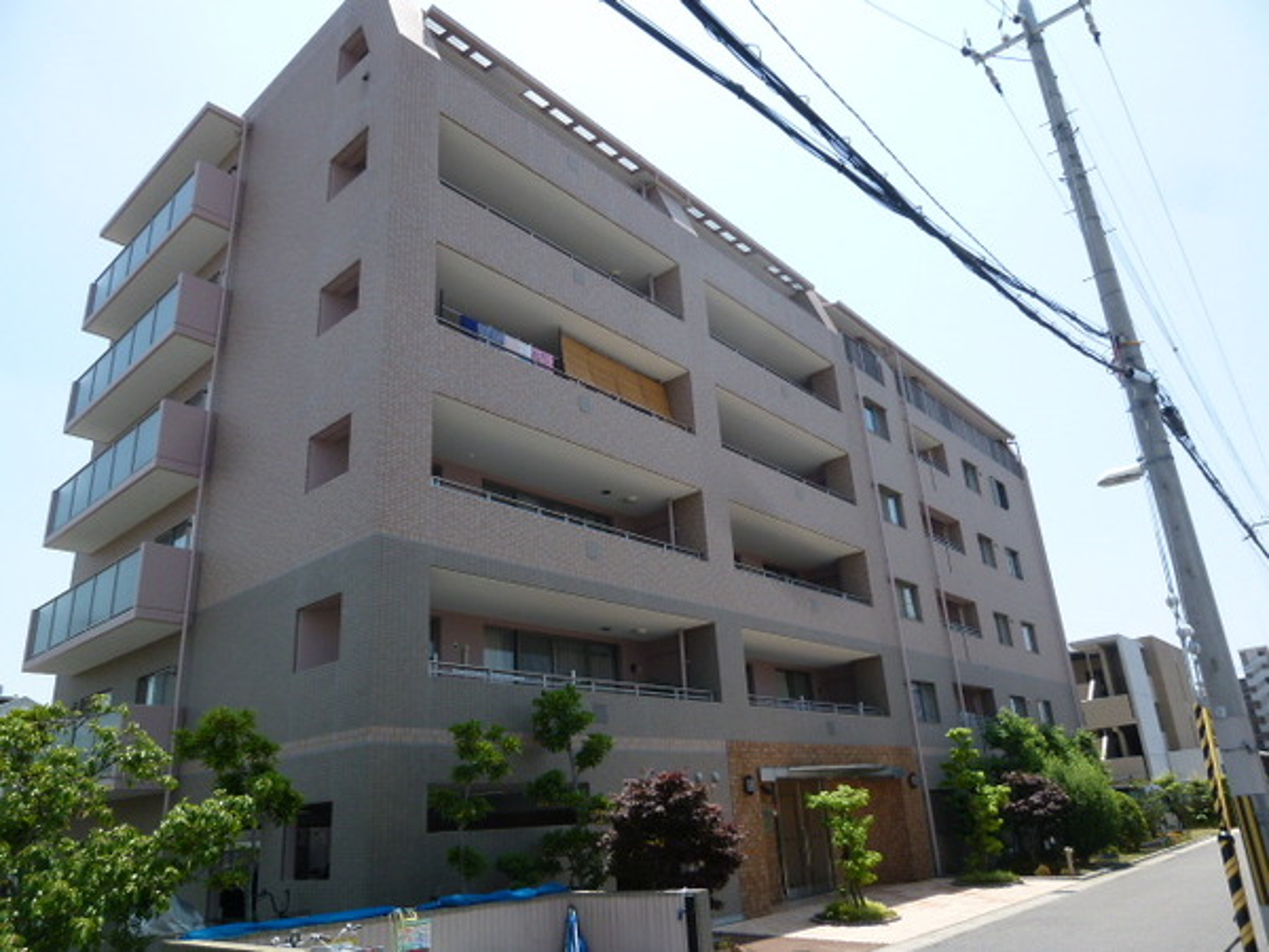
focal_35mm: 24
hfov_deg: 71.6
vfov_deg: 56.8
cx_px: 634
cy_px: 476
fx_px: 880
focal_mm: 4.3
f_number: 4.5
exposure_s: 1/500
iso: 100
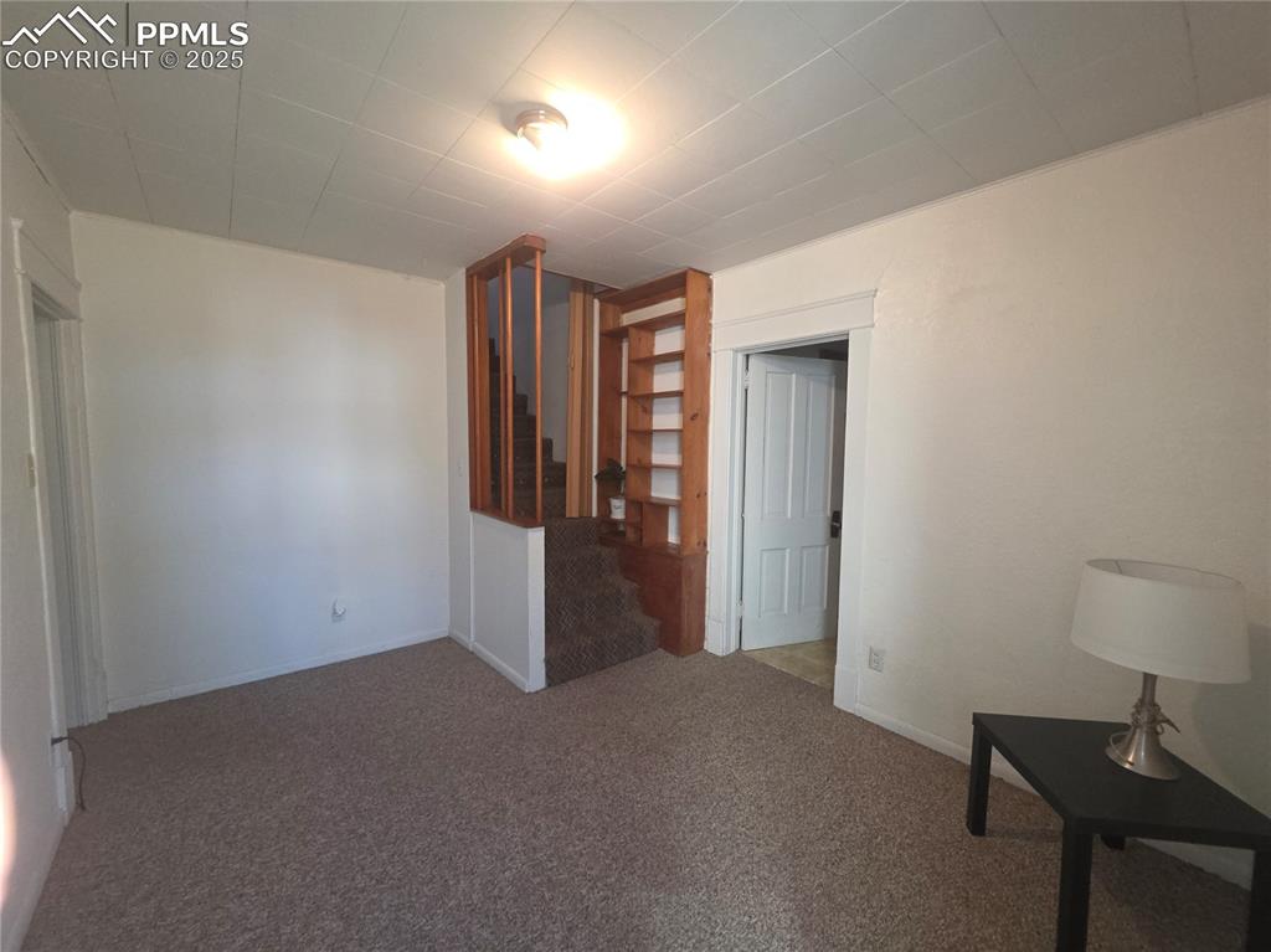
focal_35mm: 13
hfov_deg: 106.2
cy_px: 476
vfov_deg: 89.9
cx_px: 636
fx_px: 477
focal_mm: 2.2
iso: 160
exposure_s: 1/60
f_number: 1.9
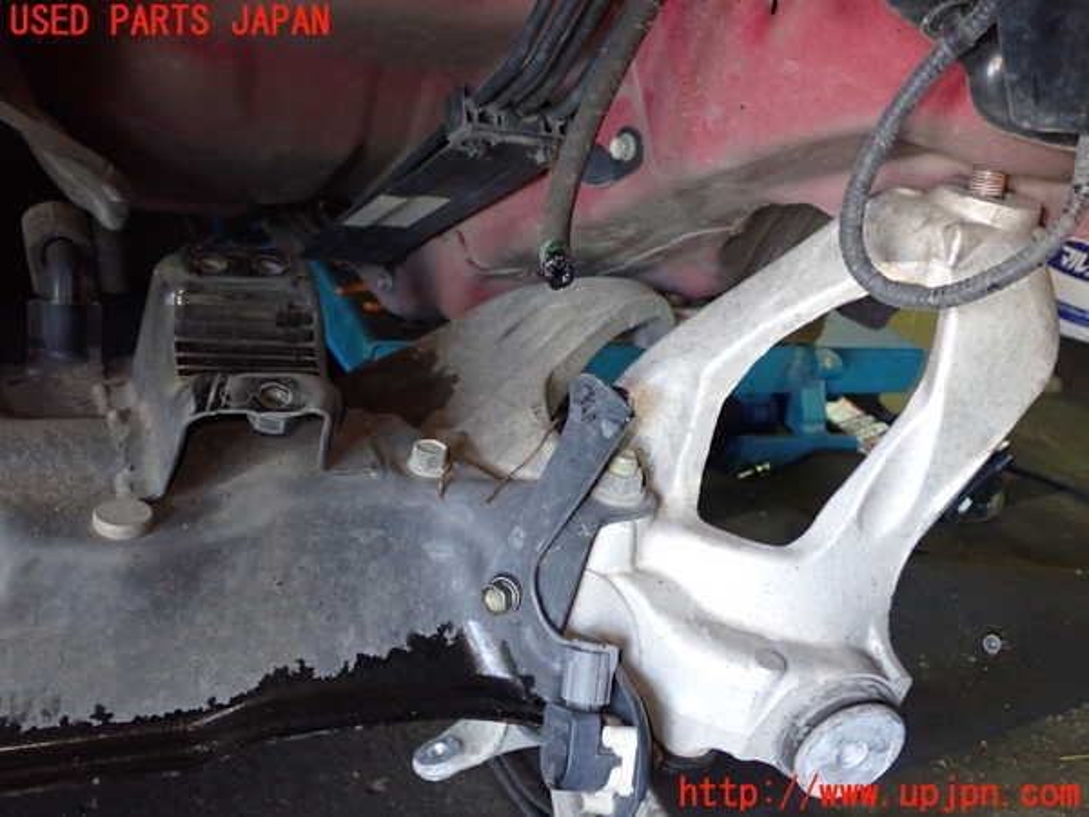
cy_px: 408
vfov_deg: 37.7
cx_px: 544
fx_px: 1195
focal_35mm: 38
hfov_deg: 49.0
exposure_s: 1/40
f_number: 2.7
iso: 640
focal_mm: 6.83
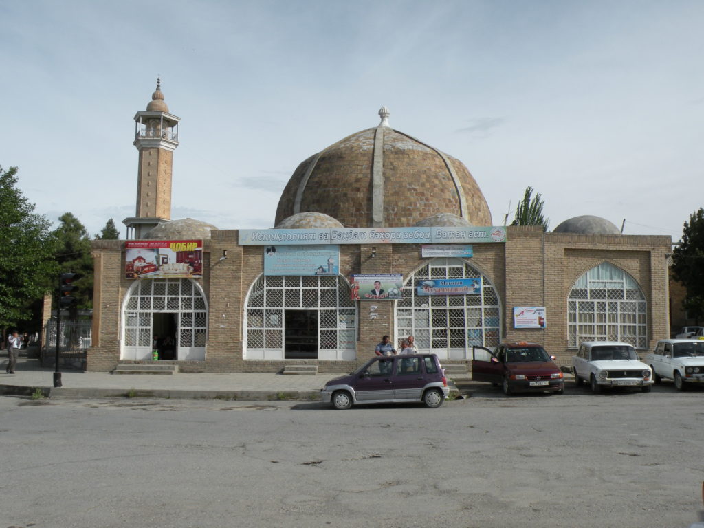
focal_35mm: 33
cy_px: 264
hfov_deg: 55.4
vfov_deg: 42.9
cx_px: 352
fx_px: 671
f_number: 7.1
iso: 64
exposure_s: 1/260
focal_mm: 5.8
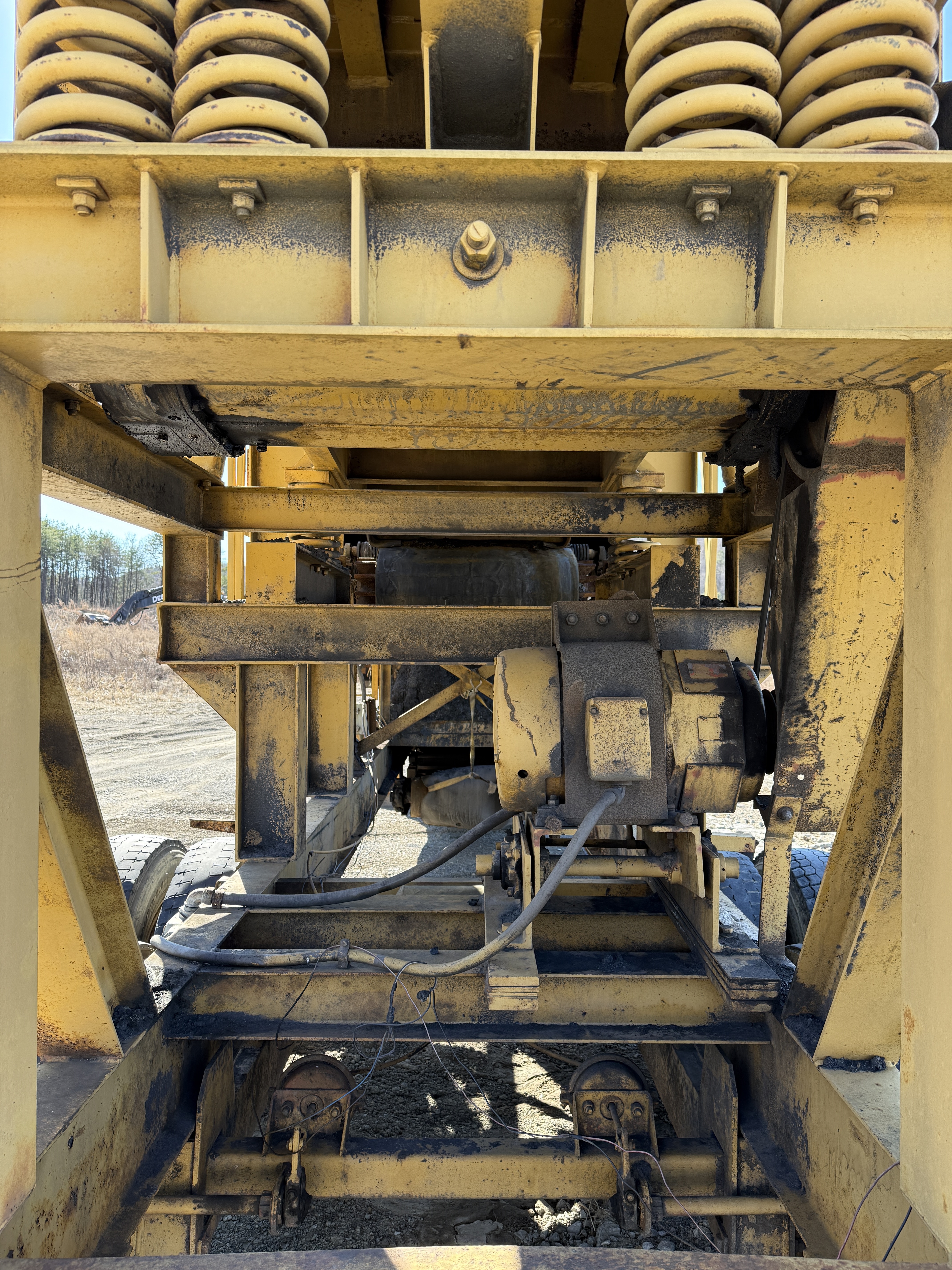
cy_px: 635
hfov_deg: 56.8
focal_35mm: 24
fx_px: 880
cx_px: 476
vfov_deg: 71.6
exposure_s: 1/547
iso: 100
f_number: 1.78
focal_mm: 6.76
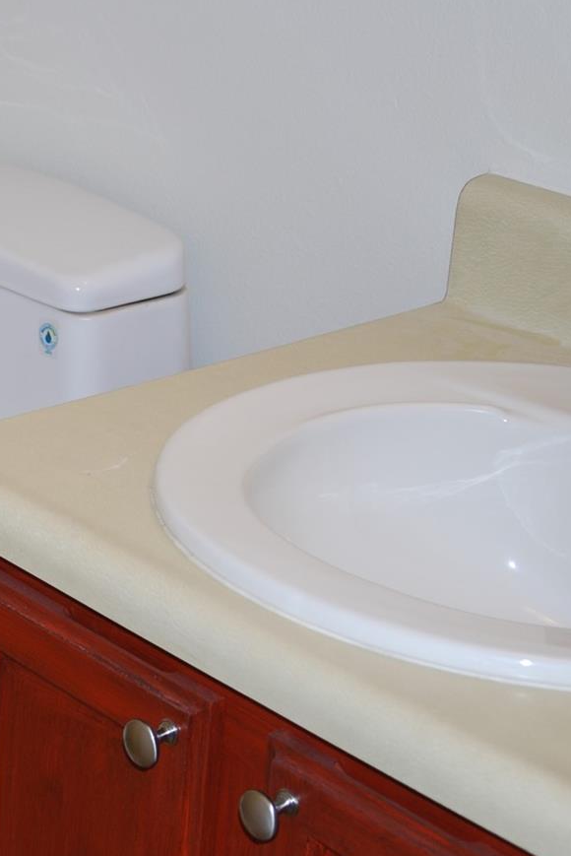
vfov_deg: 19.4
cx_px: -134
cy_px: 508
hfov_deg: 12.7
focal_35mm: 105
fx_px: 2496
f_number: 4.5
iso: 200
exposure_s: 1/60
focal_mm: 38
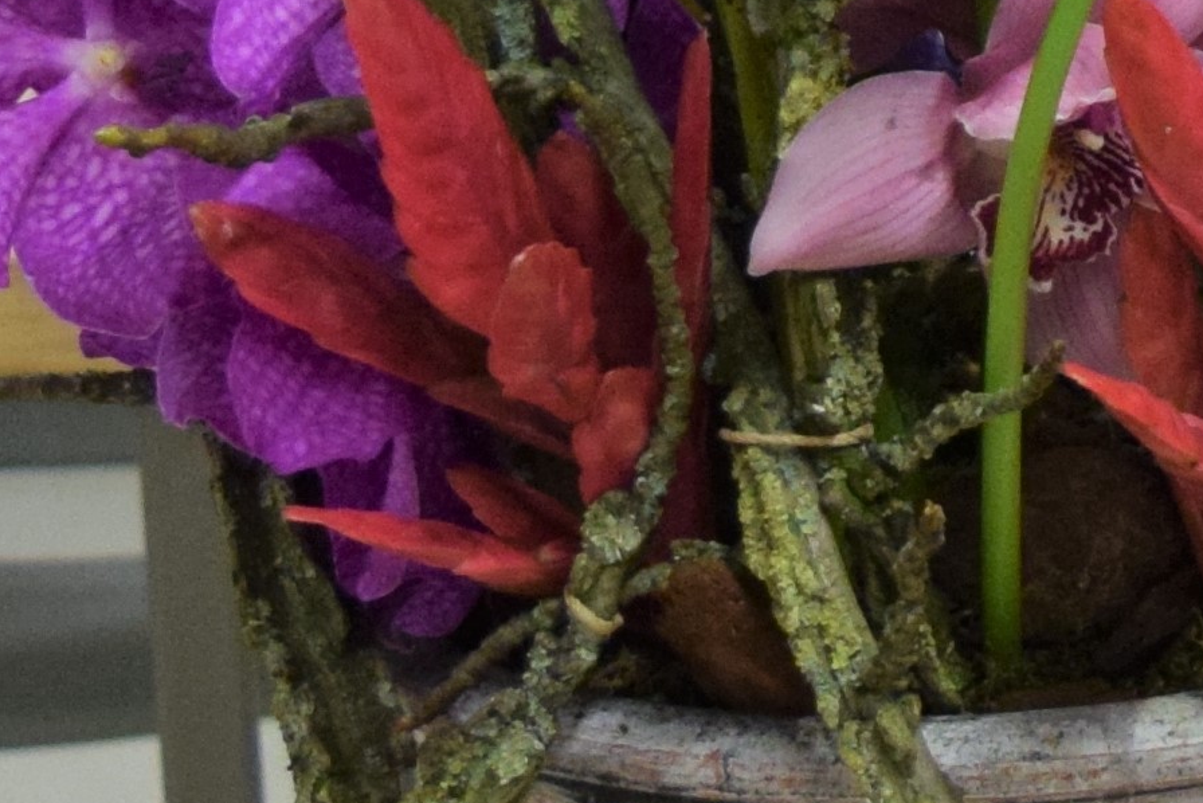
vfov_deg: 5.6
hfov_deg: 8.2
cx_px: 2133
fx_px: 8056
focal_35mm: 241
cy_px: -745
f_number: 4
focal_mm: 24
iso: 1250
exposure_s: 1/60
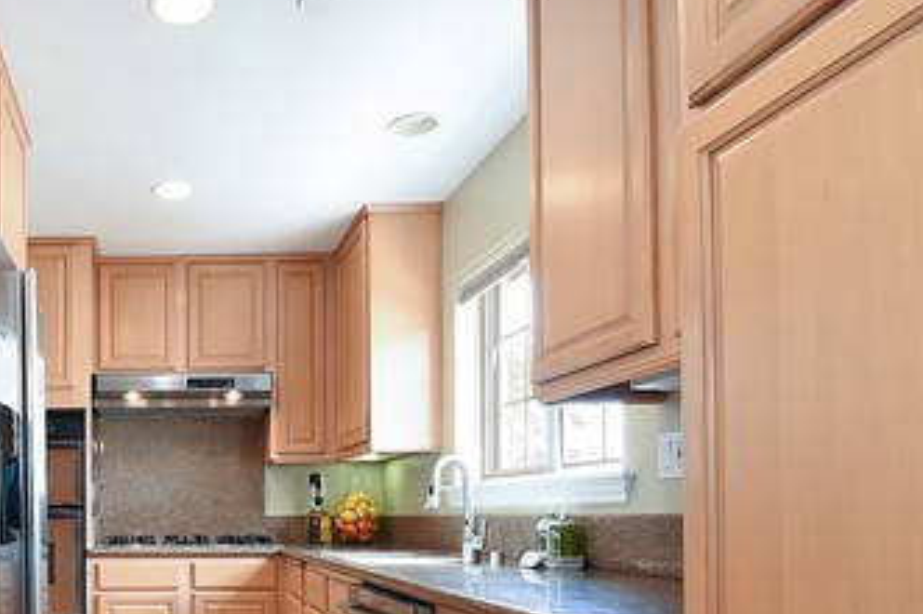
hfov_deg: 56.7
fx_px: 743
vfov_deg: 41.4
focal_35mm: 29
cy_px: 550
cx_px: 128
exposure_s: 1/40
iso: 800
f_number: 8
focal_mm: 10
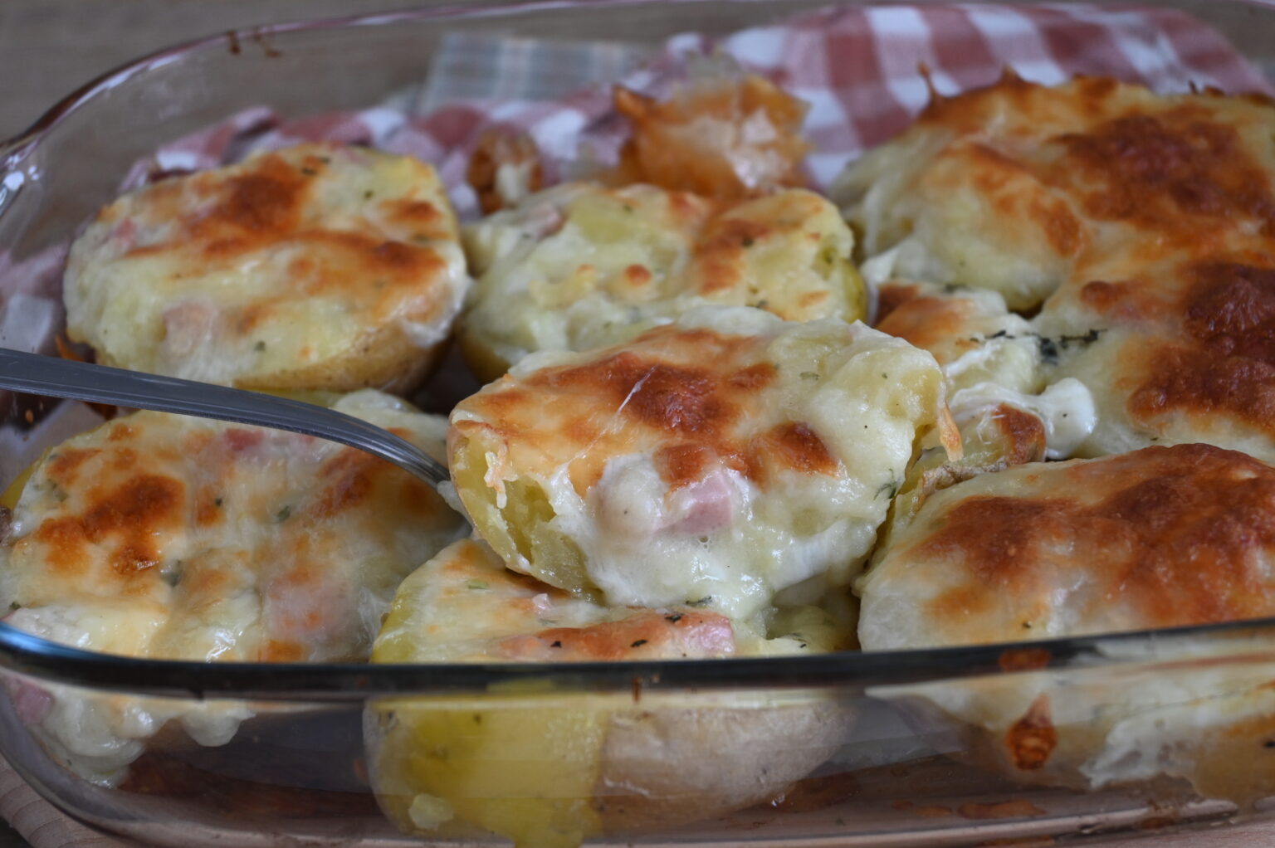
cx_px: 638
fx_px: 2265
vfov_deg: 21.2
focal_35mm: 64
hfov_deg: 31.4
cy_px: 424
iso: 400
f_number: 6
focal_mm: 43
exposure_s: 1/40
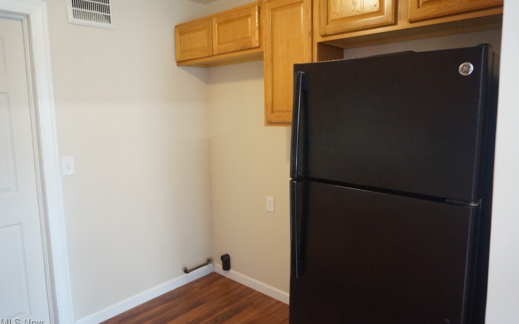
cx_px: 262
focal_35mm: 25
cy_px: 156
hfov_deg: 72.6
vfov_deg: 49.2
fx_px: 354
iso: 2000
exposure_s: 1/160
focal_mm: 16
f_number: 3.5
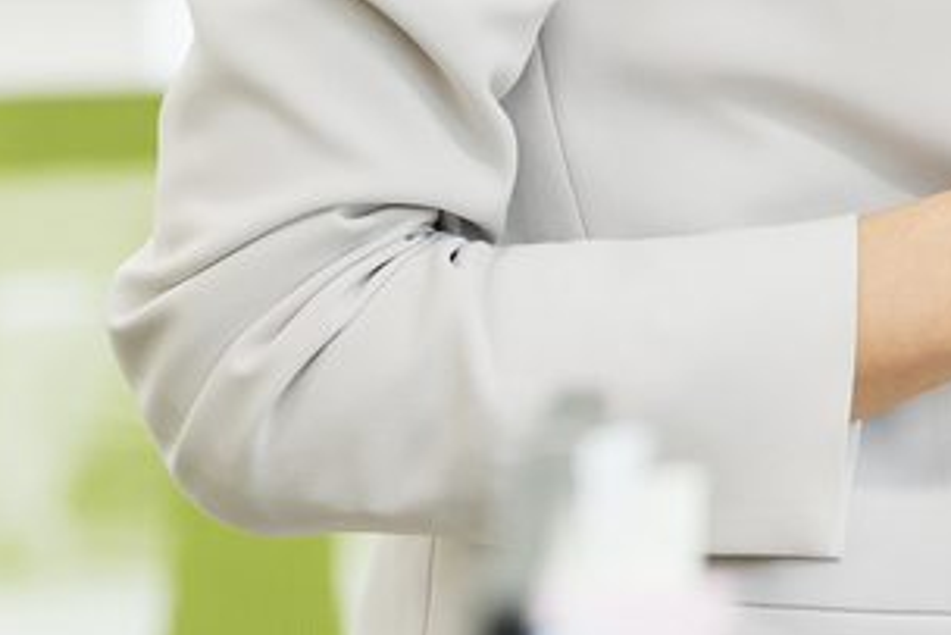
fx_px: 18235
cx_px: 2346
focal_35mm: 690
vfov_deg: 2.0
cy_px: 77
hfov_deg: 3.0
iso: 250
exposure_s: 1/200
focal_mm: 105
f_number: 2.2
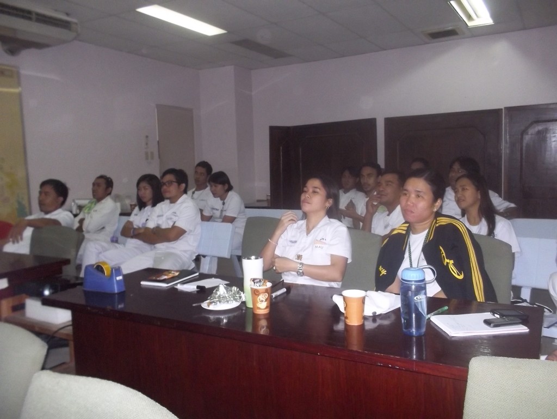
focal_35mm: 29
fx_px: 467
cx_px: 278
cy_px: 210
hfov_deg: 61.6
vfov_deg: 48.3
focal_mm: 4.1
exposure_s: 1/30
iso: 400
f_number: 3.3
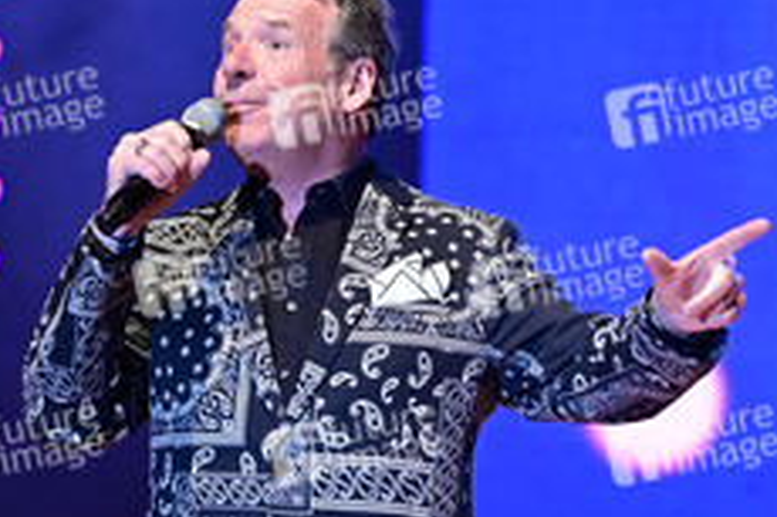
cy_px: 362
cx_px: 265
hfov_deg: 5.3
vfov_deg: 3.5
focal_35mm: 392
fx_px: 8454
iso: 2500
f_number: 3.2
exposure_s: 1/200
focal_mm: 200
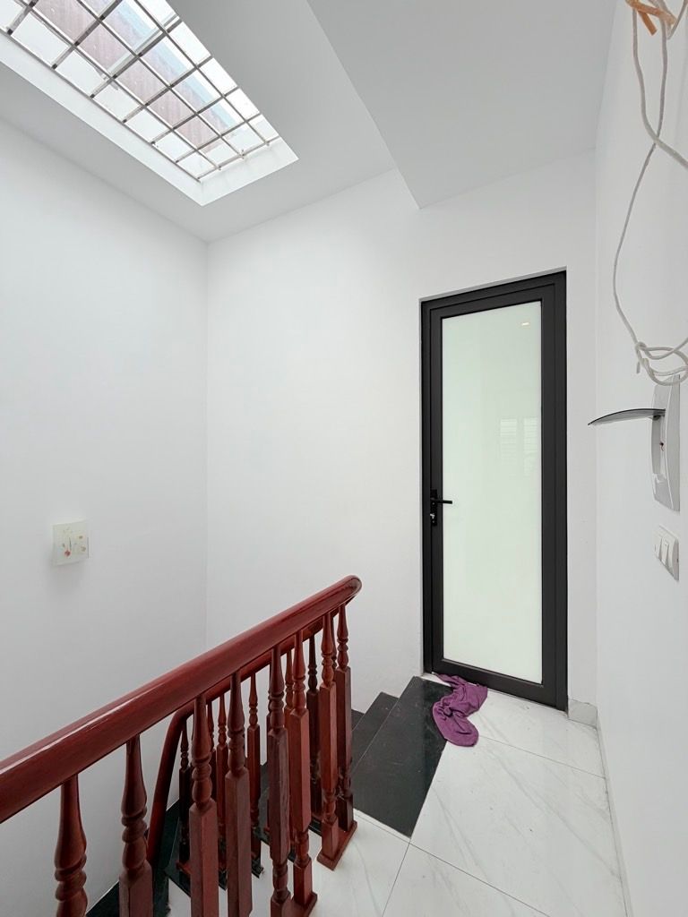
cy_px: 458
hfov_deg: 85.7
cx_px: 344
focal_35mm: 14
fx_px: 371
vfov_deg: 102.1
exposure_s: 1/225
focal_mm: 2.22
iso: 40
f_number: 2.2
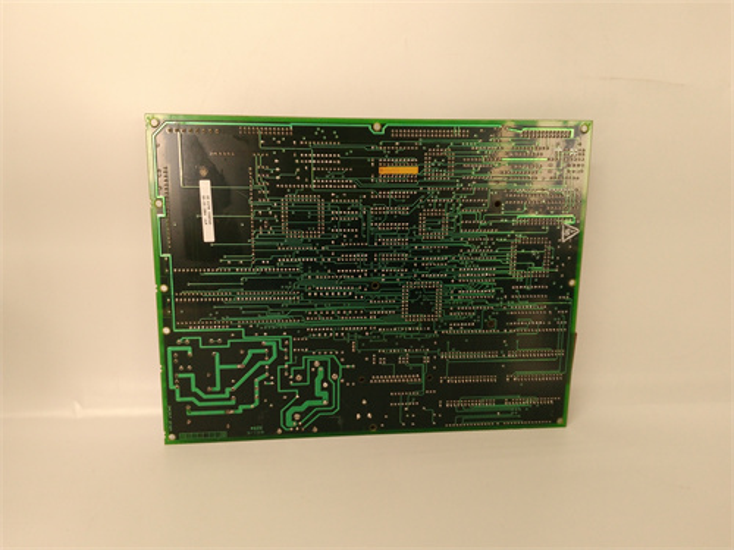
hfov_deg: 65.3
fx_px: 573
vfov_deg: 51.4
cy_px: 275
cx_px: 367
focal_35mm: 27
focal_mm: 3.79
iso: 157
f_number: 2
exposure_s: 1/33
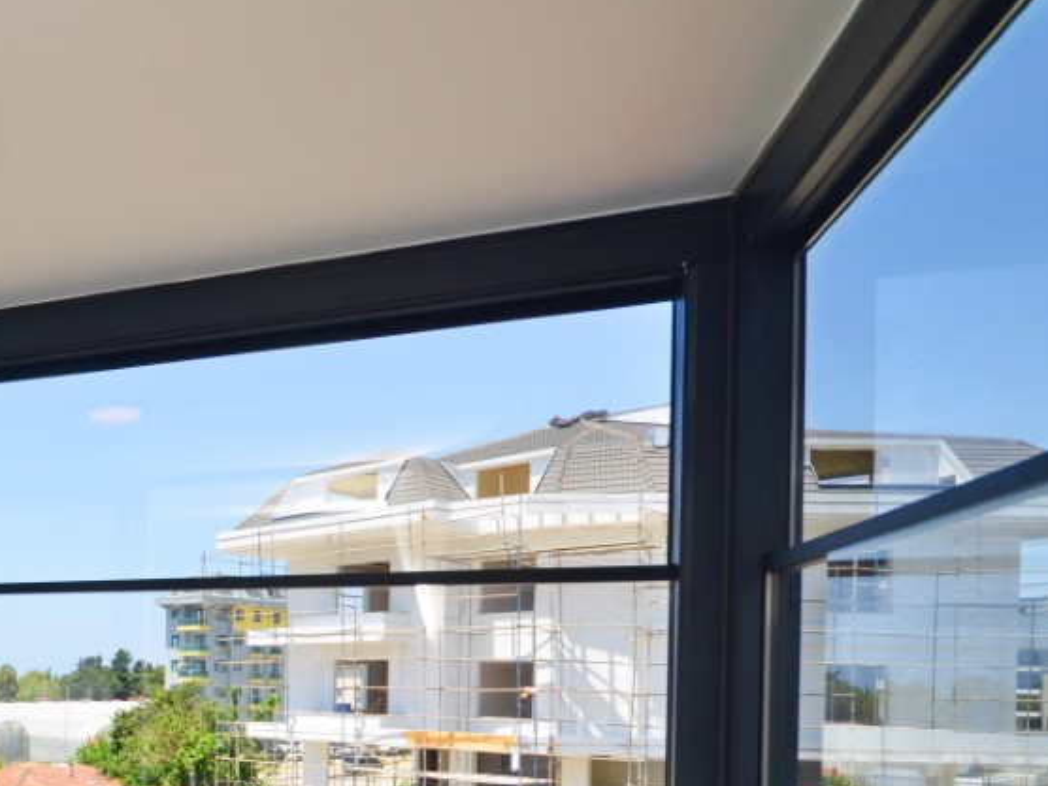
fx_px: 908
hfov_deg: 47.8
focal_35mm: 30
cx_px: -34
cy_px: 671
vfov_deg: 43.7
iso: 100
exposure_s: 1/125
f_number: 5.6
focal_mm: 10
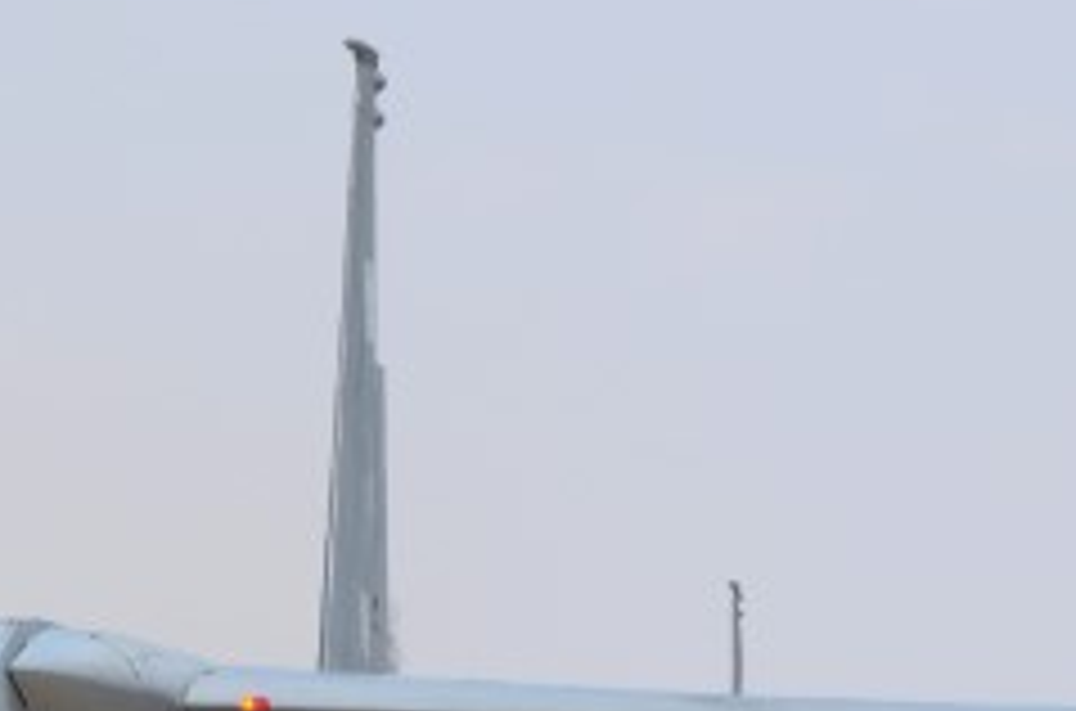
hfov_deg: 2.1
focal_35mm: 1006
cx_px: 54
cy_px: 763
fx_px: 29989
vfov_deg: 1.4
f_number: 10
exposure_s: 1/400
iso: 200
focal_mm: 200
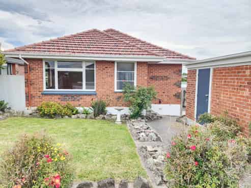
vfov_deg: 58.8
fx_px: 167
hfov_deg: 74.0
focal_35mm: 23
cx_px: 126
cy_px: 94
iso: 50
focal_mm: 6.4
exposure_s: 1/180
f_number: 1.8
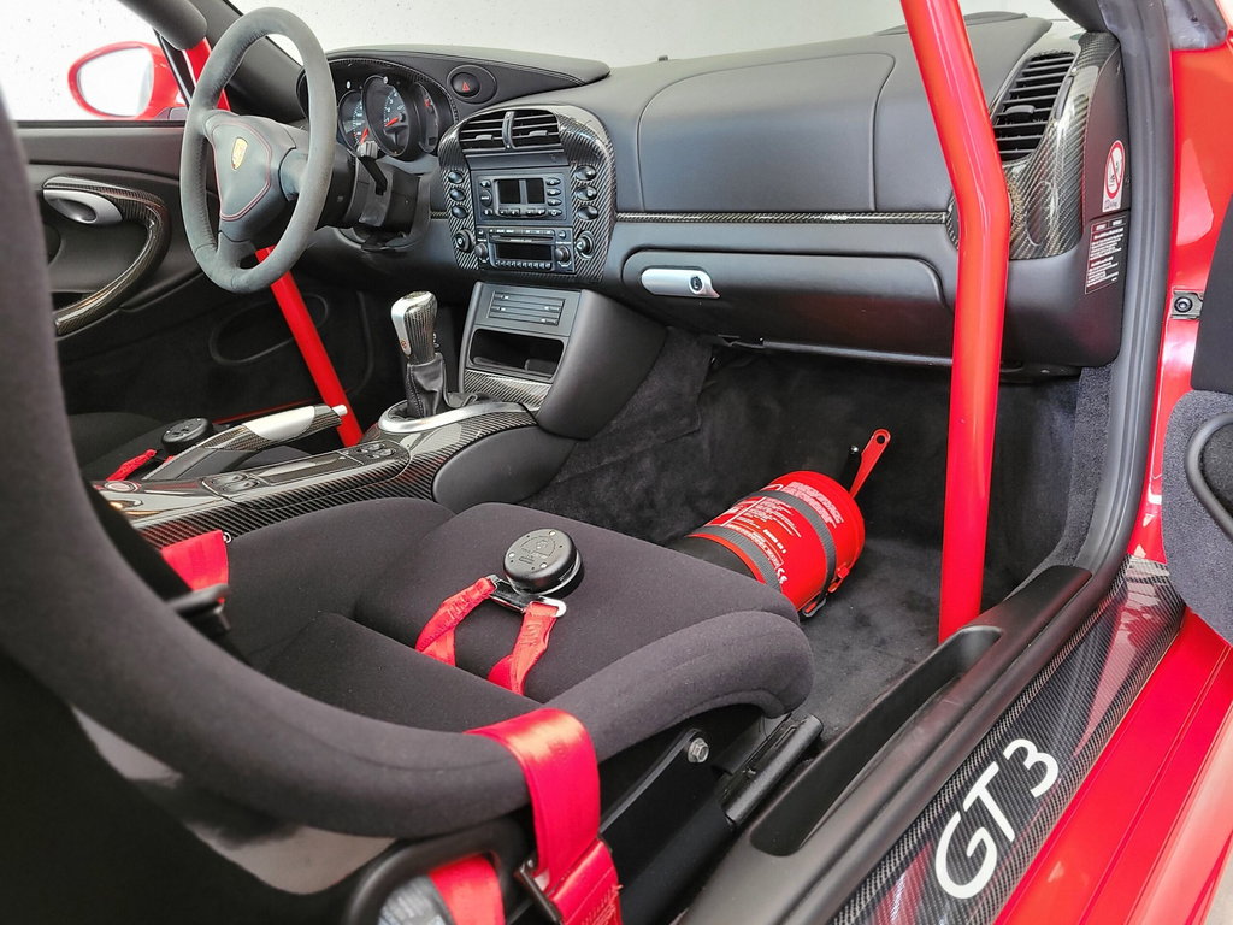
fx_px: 926
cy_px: 462
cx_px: 616
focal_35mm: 26
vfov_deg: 53.1
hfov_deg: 67.3
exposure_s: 1/30
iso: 400
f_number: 1.8
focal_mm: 5.4
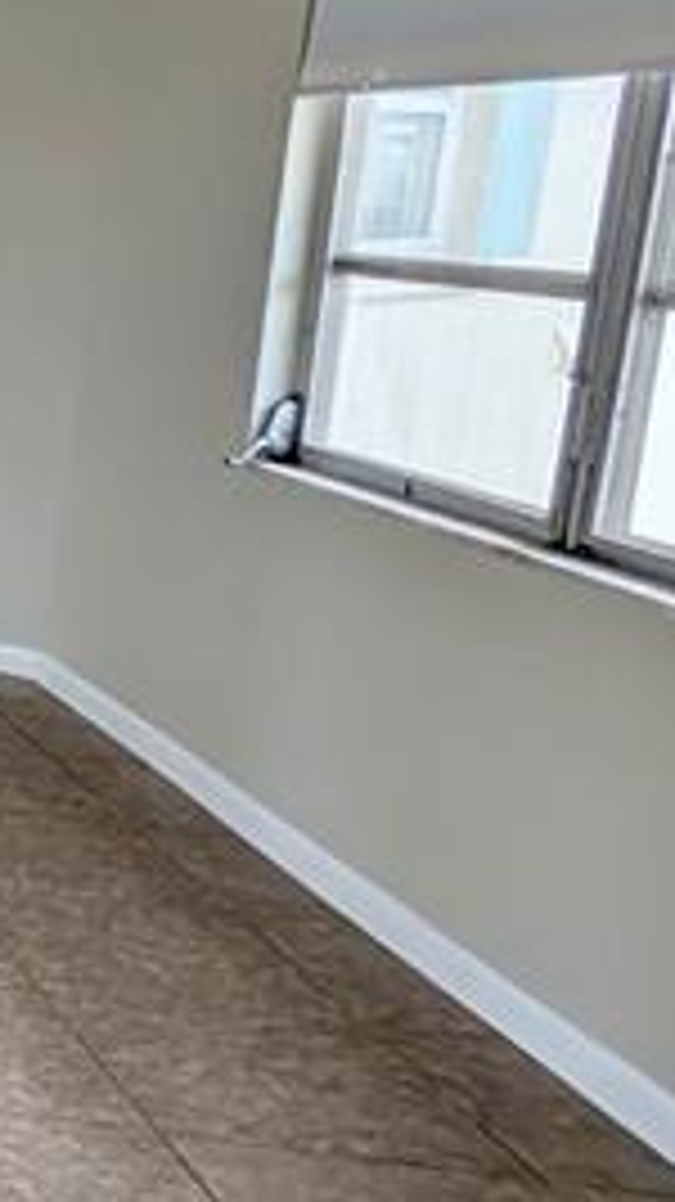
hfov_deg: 12.8
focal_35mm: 50
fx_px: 1592
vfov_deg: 41.2
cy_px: 500
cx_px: -1188
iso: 53
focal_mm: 2.02
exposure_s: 1/132
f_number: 1.7
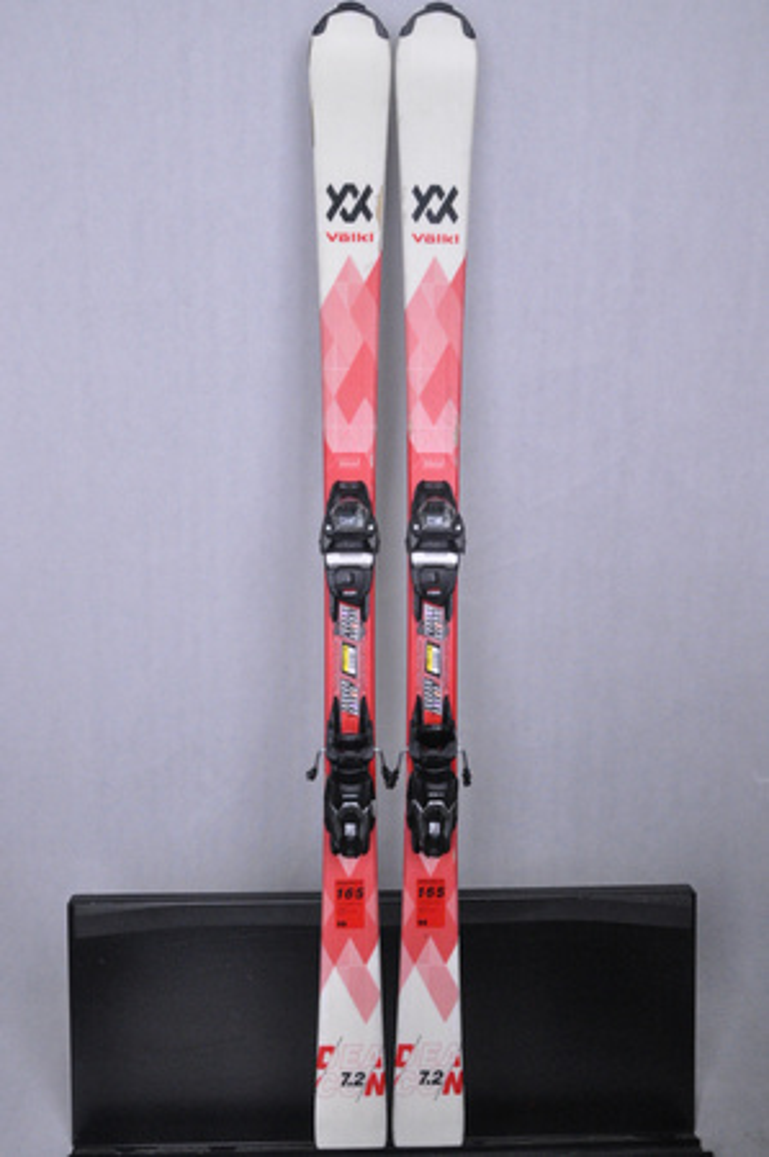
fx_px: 1060
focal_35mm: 33
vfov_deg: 57.3
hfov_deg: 39.9
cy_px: 578
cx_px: 384
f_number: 9.5
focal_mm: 22
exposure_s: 1/125
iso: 3200
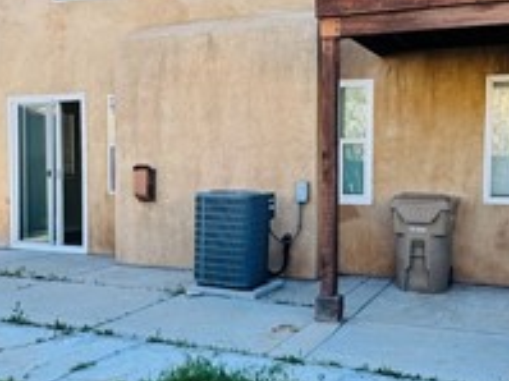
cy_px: 205
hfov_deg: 42.1
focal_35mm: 45
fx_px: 661
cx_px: 271
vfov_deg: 32.1
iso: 40
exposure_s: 1/301
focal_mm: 2.22
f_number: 2.2
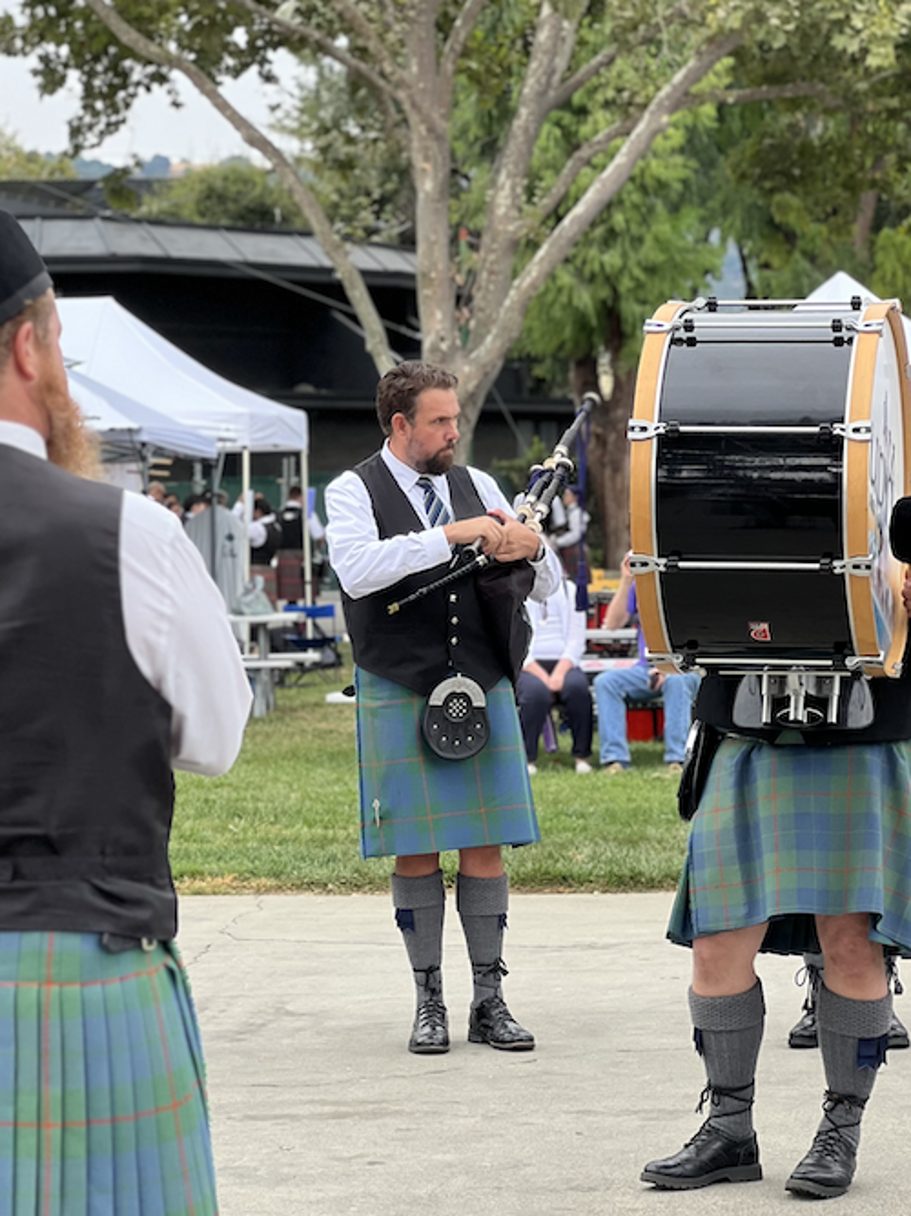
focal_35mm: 77
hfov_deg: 19.1
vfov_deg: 25.3
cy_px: 608
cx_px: 456
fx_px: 2703
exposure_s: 1/121
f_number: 2.8
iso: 32
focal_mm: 9
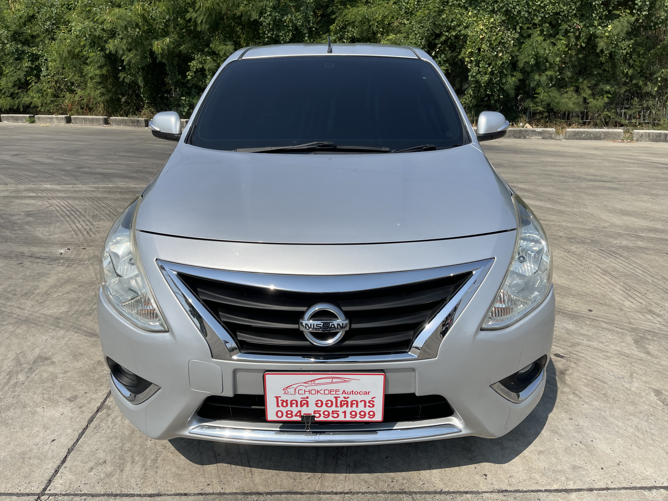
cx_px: 334
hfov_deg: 69.4
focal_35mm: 25
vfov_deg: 54.9
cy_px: 250
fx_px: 482
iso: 32
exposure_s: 1/5917
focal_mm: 5.1
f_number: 1.6
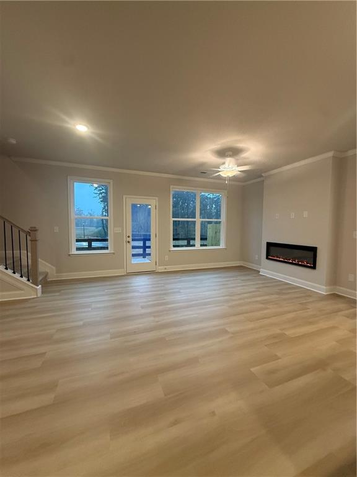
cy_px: 238
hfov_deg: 85.7
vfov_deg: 102.1
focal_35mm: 14
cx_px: 178
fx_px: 193
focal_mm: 2.22
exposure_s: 1/120
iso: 500
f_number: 2.2
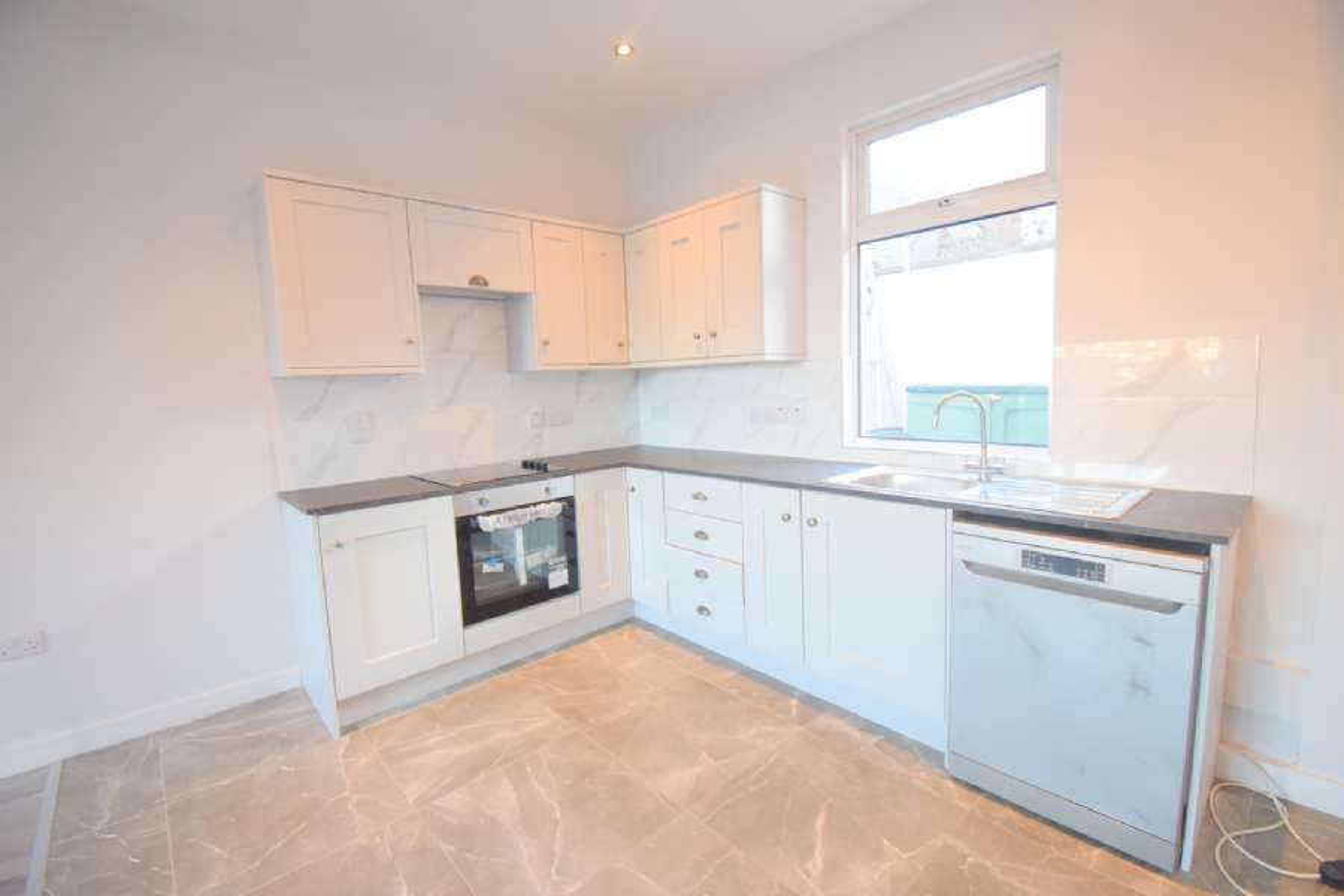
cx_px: 672
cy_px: 448
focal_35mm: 15
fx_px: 560
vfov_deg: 77.3
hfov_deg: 100.4
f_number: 4.5
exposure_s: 1/60
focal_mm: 10
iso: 1250
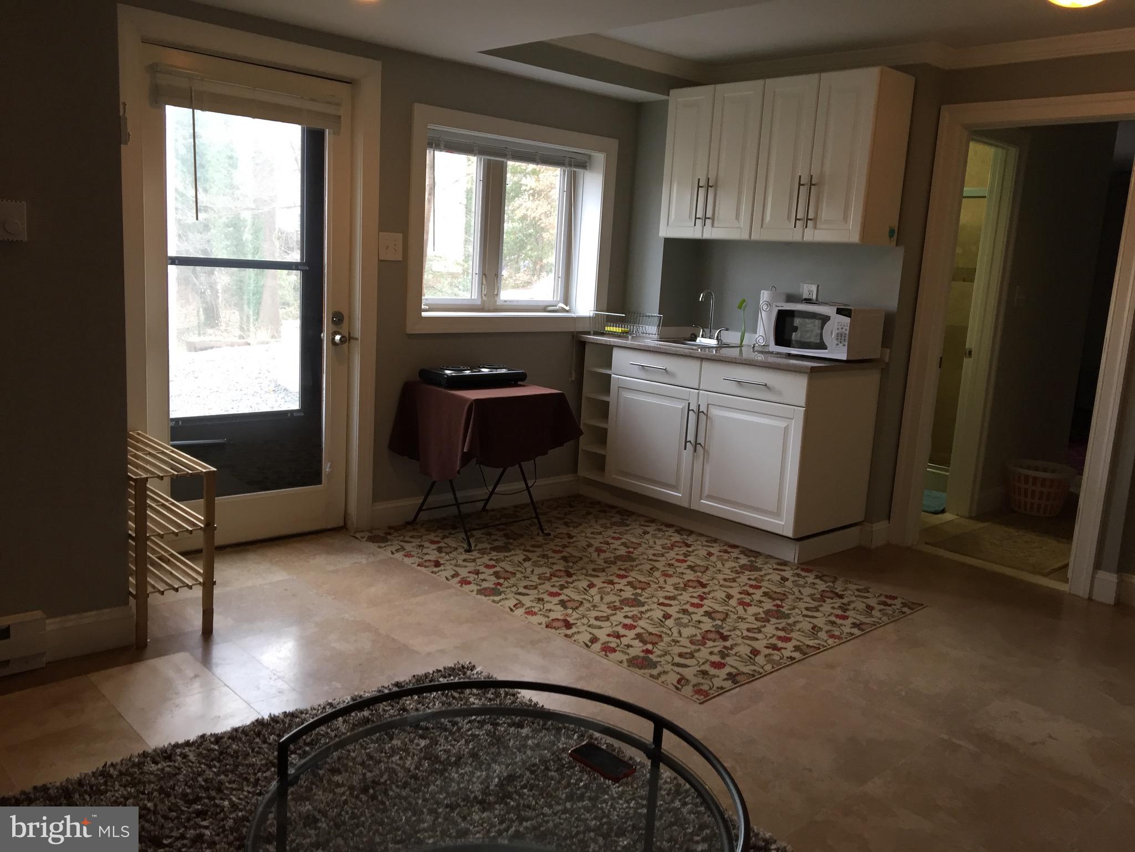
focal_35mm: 29
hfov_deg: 61.7
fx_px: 951
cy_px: 426
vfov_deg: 48.2
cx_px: 568
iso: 64
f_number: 2.2
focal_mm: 4.15
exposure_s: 1/30
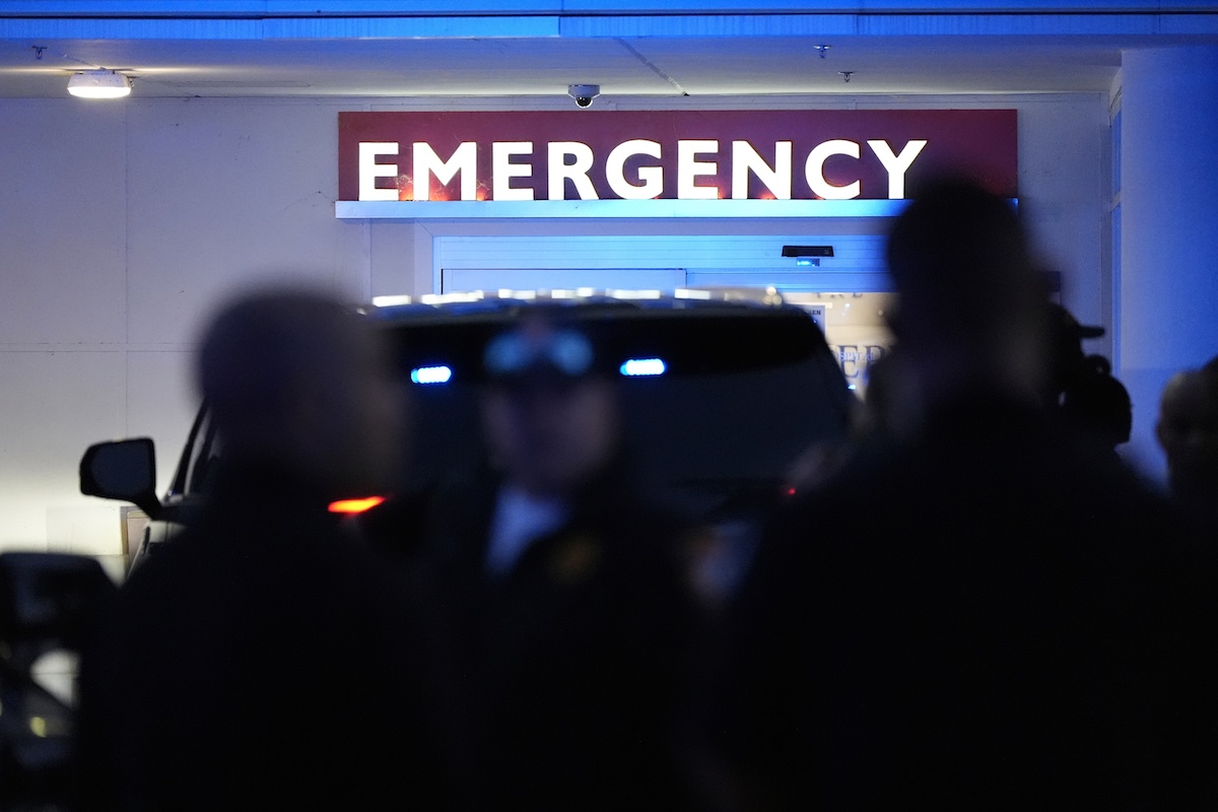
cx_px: 609
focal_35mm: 200
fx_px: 6766
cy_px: 406
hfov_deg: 10.3
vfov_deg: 6.9
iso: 8000
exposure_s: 1/500
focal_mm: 200
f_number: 2.8
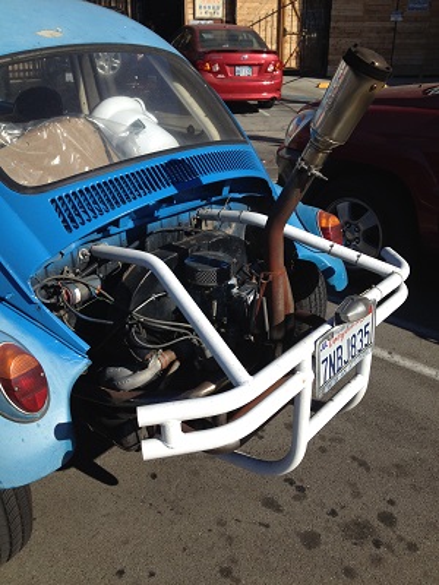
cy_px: 292
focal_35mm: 35
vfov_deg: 52.6
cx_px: 220
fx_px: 592
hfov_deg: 40.7
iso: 50
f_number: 2.4
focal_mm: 4.28
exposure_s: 1/2045
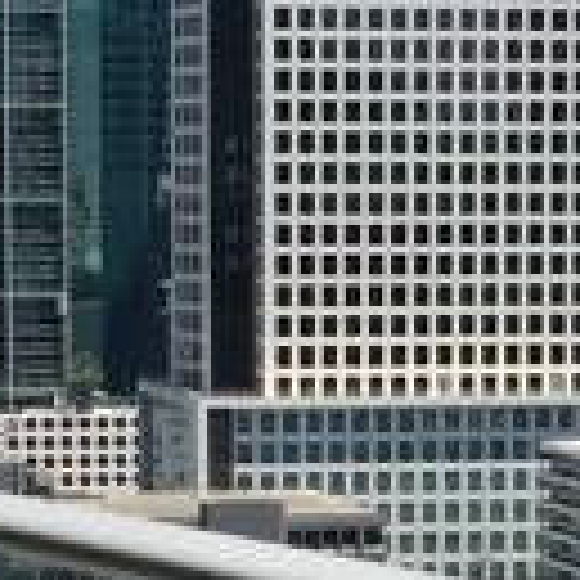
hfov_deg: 8.6
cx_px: 364
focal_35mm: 203
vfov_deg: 8.5
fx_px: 3848
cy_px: 746
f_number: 2.2
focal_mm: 4.15
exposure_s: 1/1980
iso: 32
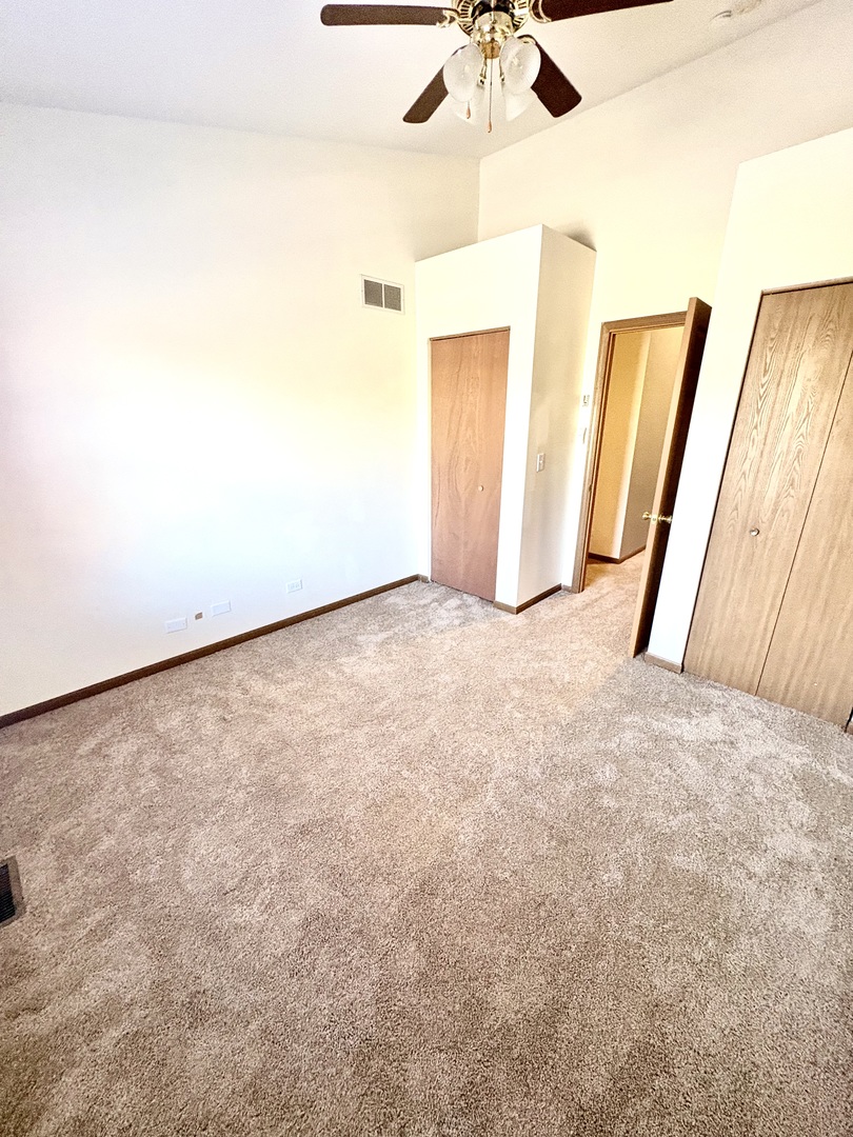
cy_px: 568
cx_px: 426
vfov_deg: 102.1
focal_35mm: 14
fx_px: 460
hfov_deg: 85.7
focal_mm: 2.22
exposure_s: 1/60
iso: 500
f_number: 2.2
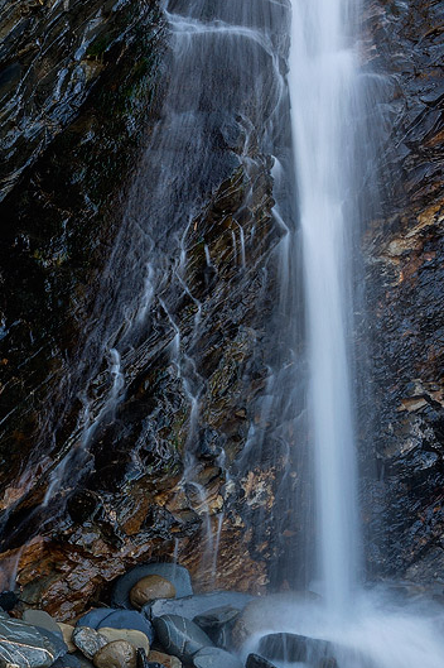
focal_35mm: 53
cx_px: -91
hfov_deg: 23.3
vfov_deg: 36.4
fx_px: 982
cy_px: 525
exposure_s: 1/2.5
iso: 50
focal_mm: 14
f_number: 22
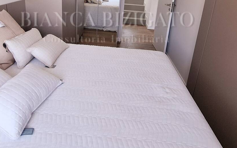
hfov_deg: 74.6
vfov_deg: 47.1
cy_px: 21
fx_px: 155
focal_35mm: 24
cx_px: 107
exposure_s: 1/60.2
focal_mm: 1.74
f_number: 2.2
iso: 40
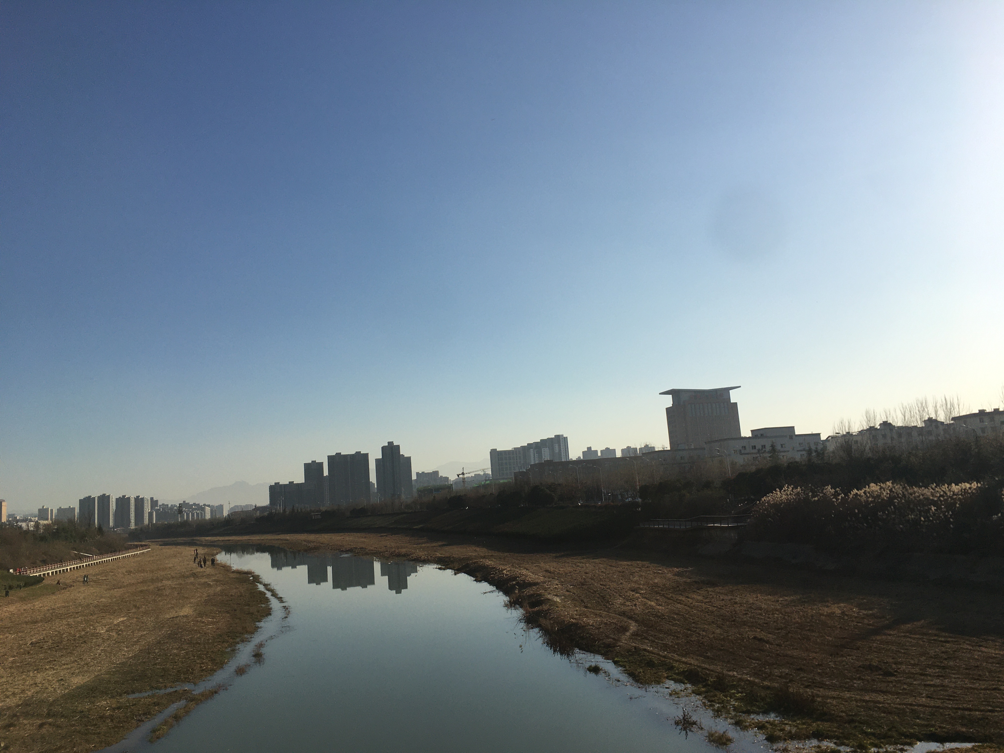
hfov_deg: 61.7
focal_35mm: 29
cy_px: 376
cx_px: 502
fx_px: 841
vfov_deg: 48.2
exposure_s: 1/3663
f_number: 2.2
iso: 25
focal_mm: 4.15
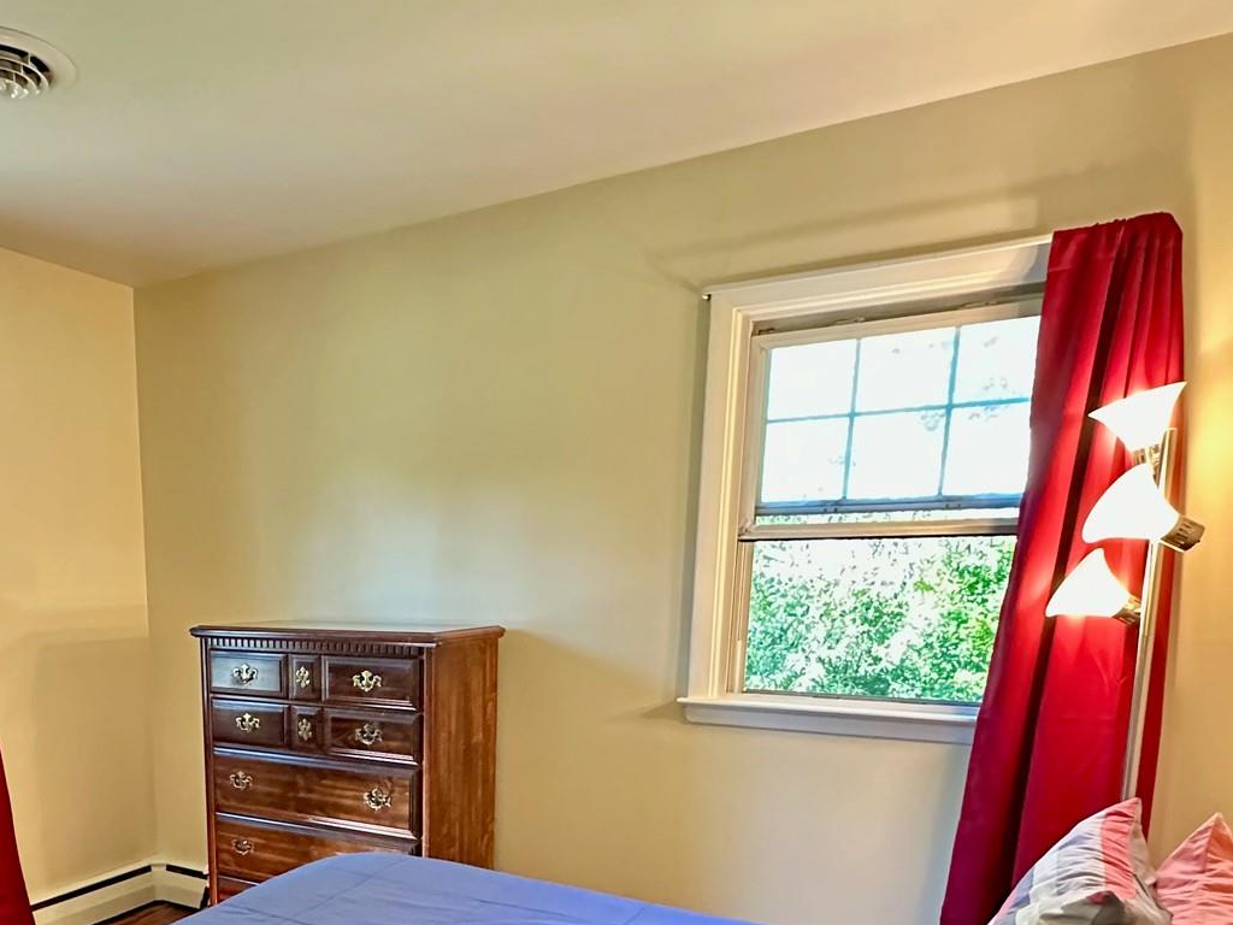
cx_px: 365
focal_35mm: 28
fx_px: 997
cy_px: 773
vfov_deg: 46.4
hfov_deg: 61.1
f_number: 2.2
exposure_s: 1/60
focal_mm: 2.22
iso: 1000
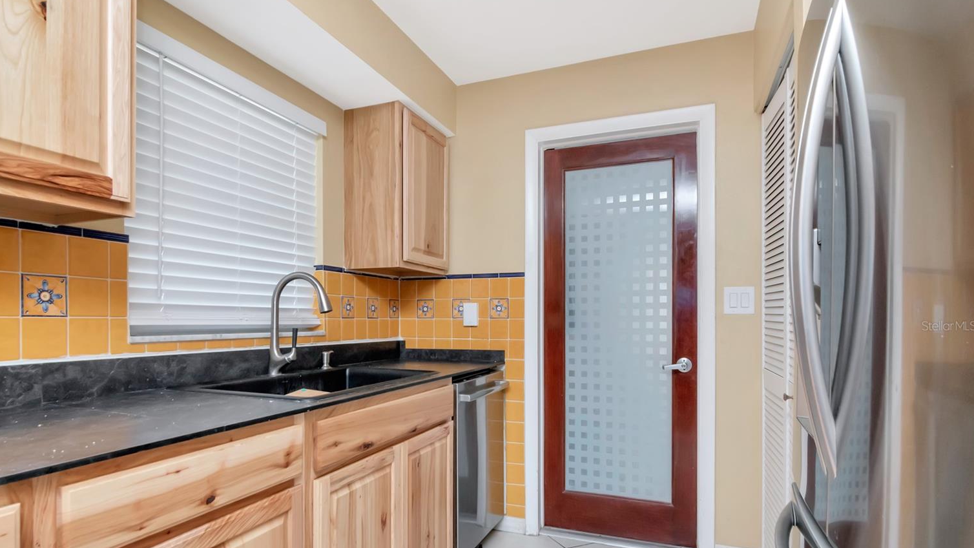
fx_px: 516
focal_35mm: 20
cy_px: 326
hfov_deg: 86.6
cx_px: 462
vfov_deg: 55.5
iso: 1000
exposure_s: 1/200
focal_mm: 12
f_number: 10
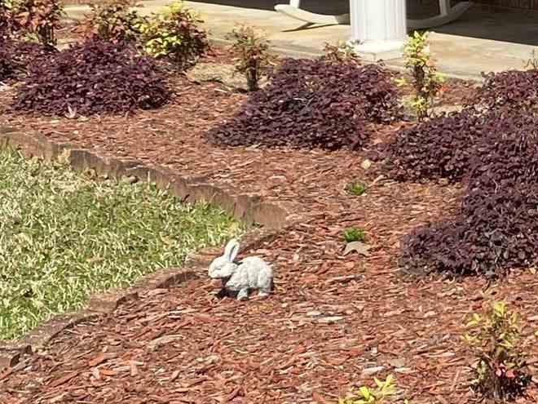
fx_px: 1881
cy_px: -65
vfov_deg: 12.0
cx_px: 886
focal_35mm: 121
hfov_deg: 14.7
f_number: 1.8
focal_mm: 4.25
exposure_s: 1/2105
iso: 32
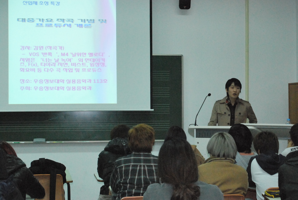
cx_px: 149
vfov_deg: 20.7
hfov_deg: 30.5
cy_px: 100
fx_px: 547
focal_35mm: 66
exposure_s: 1/100
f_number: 7.1
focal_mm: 44
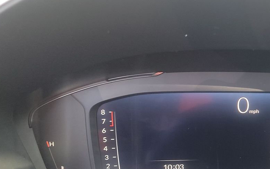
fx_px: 383
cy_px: 138
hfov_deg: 36.2
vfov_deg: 24.4
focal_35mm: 52
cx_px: 249
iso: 293
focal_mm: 6.7
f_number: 1.8
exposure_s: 1/59
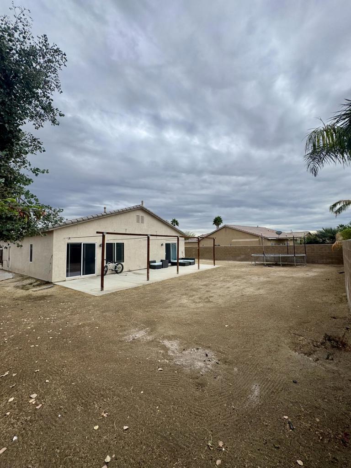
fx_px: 189
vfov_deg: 102.1
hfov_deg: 85.7
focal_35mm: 14
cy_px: 234
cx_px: 176
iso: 50
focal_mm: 2.22
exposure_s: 1/2415
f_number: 2.2
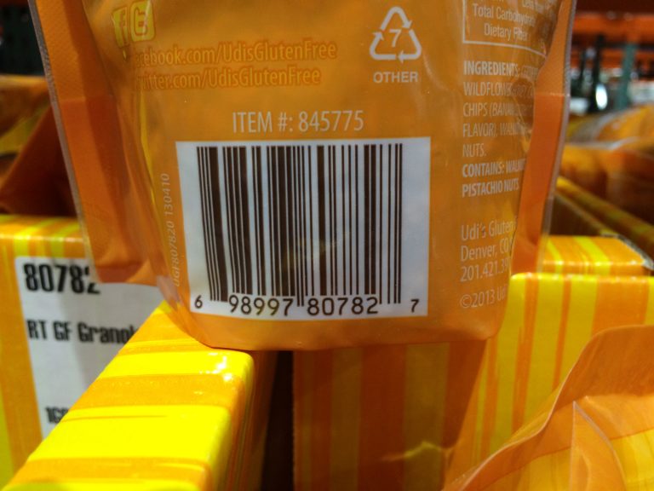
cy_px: 246
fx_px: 548
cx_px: 327
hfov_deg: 61.7
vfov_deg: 48.2
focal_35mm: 29
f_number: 2.2
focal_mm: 4.15
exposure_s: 1/30
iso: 125
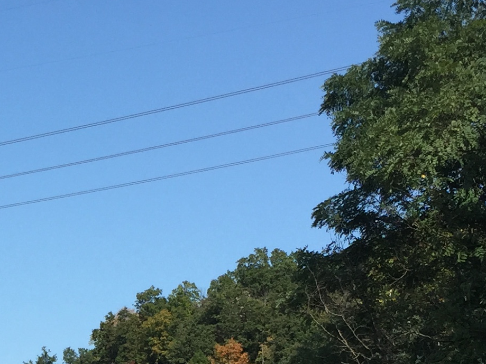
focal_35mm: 103
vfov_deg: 13.9
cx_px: -15
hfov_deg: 18.5
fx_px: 1446
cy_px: 453
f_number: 2.2
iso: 32
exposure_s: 1/1883
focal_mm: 4.15
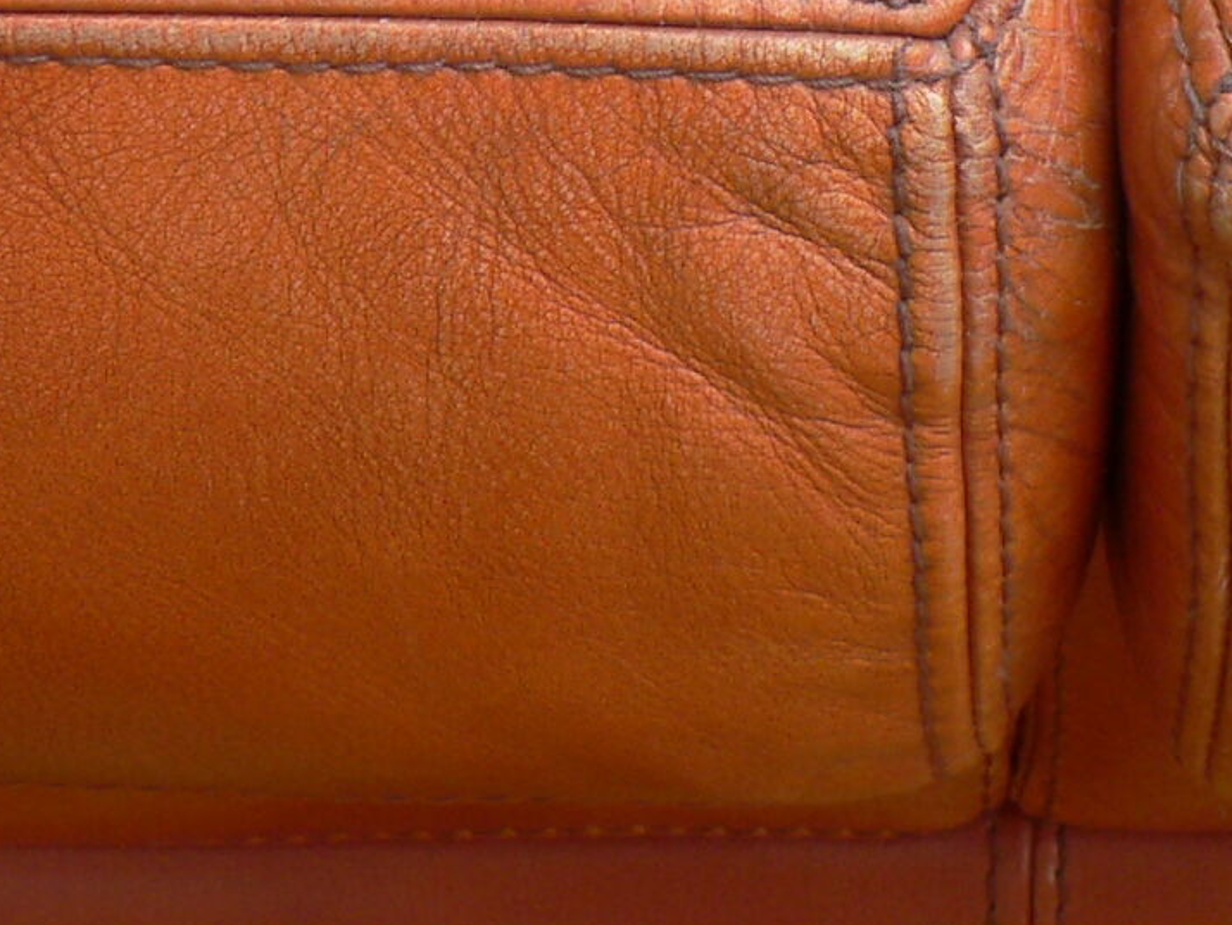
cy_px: -556
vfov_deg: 11.0
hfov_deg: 15.3
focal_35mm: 129
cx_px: 776
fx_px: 4593
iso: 80
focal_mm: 6
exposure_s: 1/160
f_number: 2.8
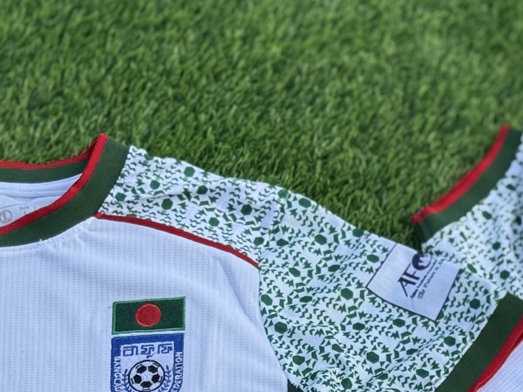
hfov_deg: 11.8
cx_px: 434
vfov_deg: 8.9
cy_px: 259
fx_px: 2523
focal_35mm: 167
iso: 80
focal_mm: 6.76
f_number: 1.78
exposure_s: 1/2342
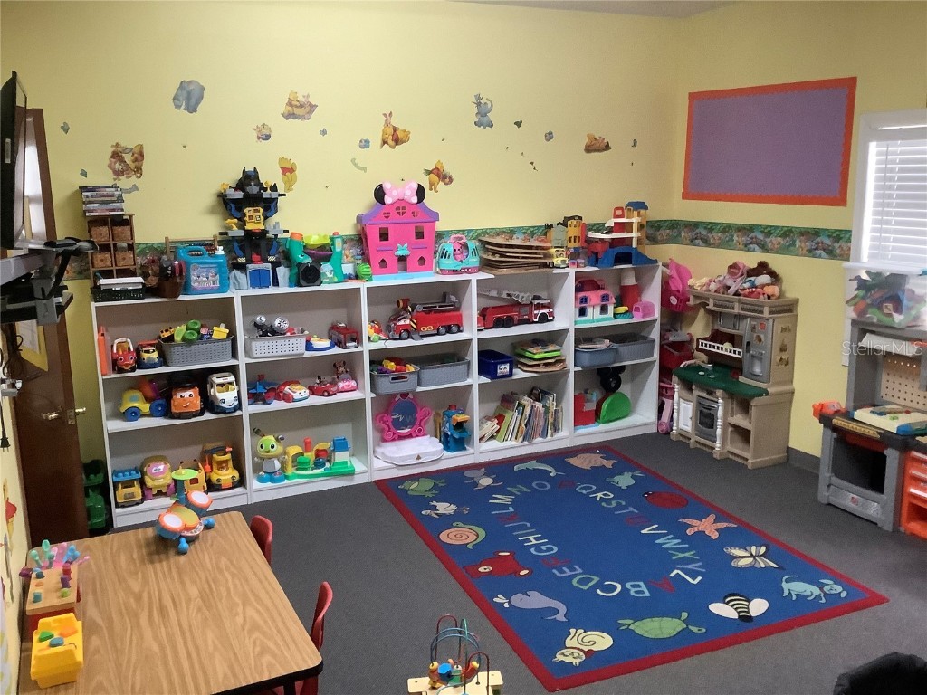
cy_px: 348
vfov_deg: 45.4
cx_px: 464
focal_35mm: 31
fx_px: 830
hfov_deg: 58.4
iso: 400
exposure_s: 1/40
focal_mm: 3.3
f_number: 2.4
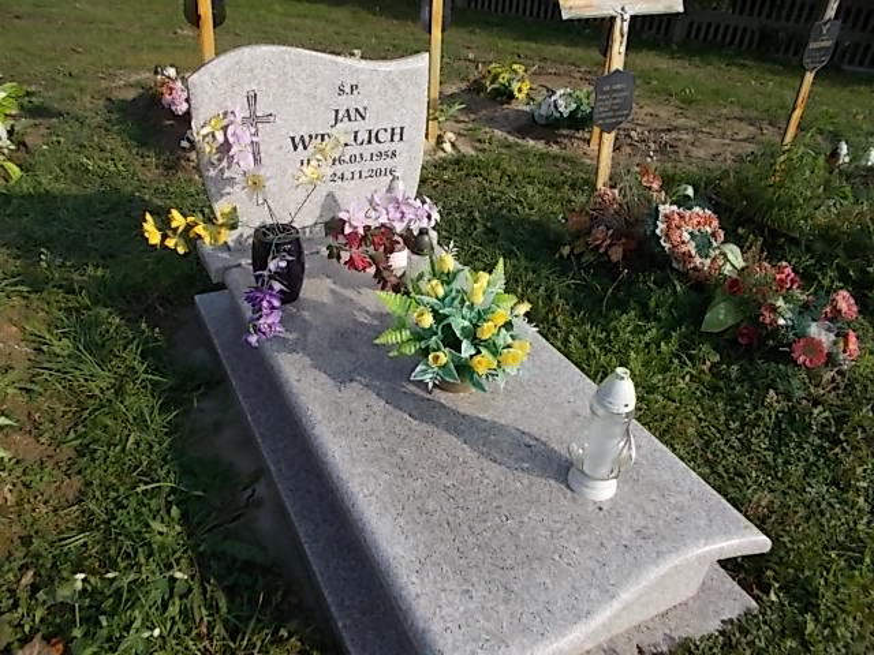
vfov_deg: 53.1
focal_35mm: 26
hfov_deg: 67.3
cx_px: 437
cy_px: 328
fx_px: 656
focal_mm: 4.6
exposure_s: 1/200
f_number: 8
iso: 80
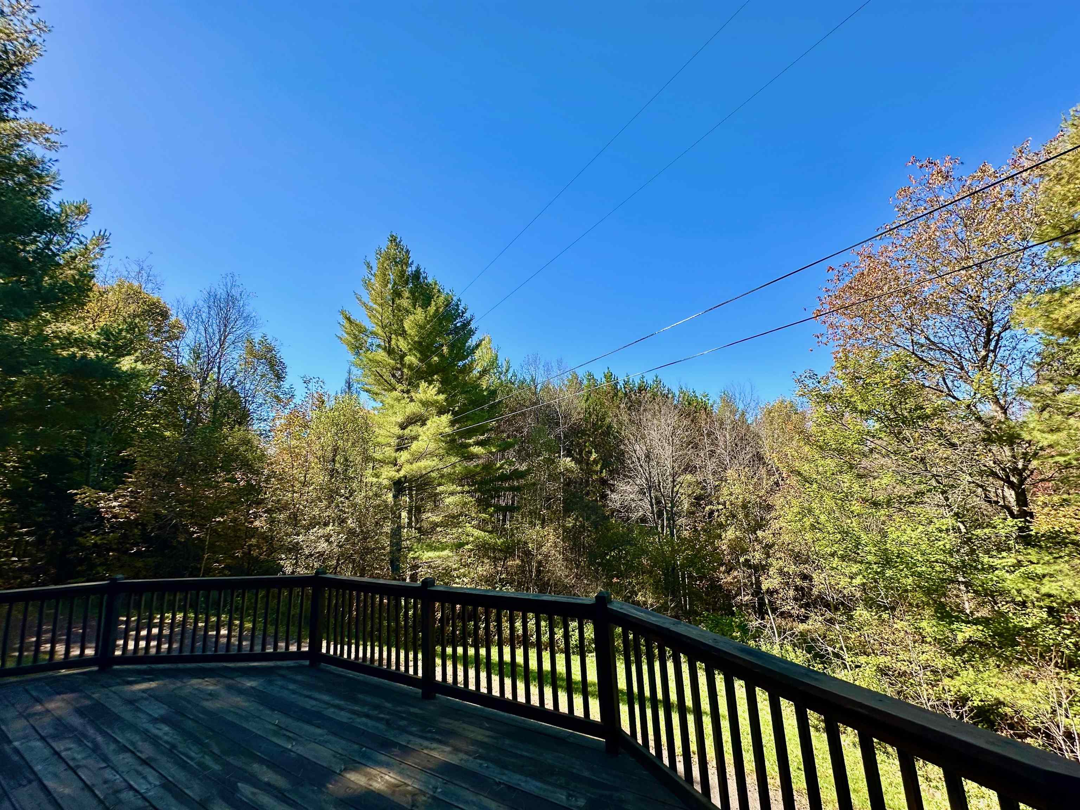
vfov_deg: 85.7
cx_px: 540
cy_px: 405
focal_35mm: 14
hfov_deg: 102.1
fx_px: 437
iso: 40
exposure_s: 1/824
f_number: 2.2
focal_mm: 2.22
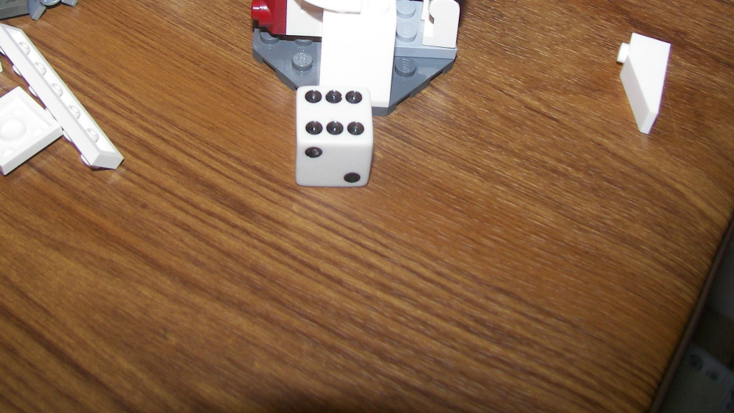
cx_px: 342
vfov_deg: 24.5
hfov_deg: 42.9
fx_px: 934
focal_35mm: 48
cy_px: 84
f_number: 2.8
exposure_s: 1/30
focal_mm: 6
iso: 100
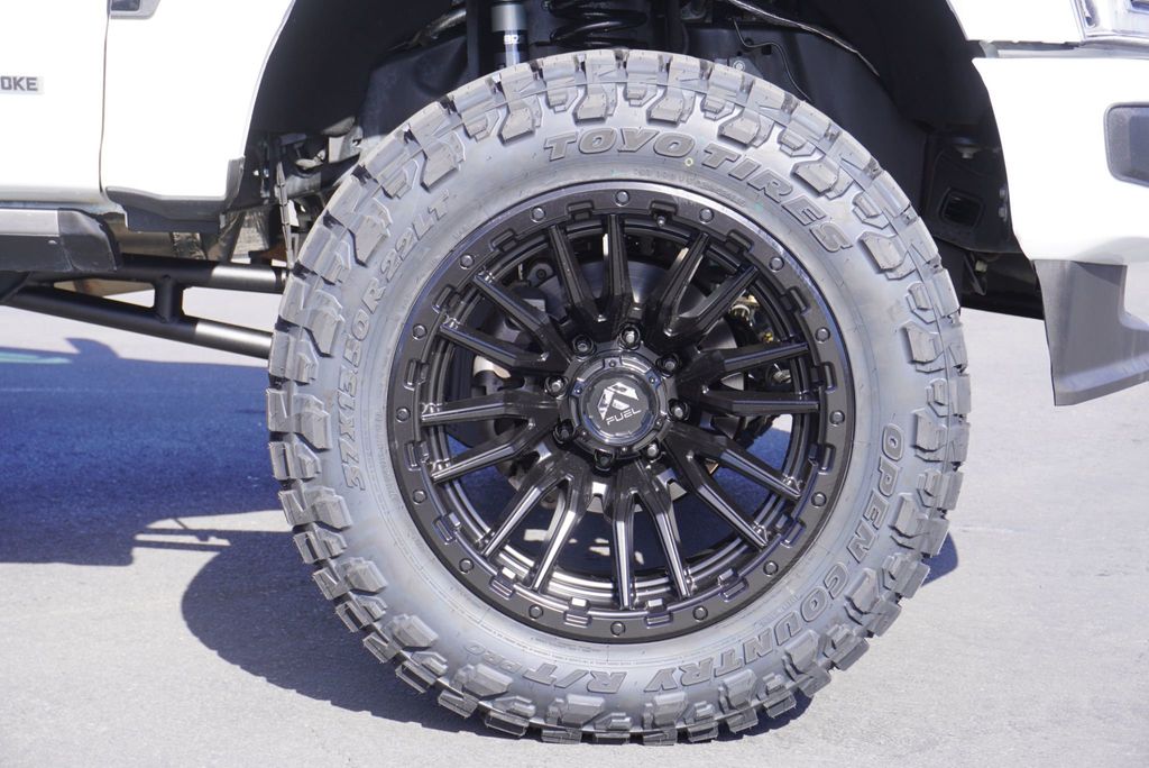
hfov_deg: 30.5
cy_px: 384
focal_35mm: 66
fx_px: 2108
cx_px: 574
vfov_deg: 20.6
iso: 100
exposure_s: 1/100
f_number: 7.1
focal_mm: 44
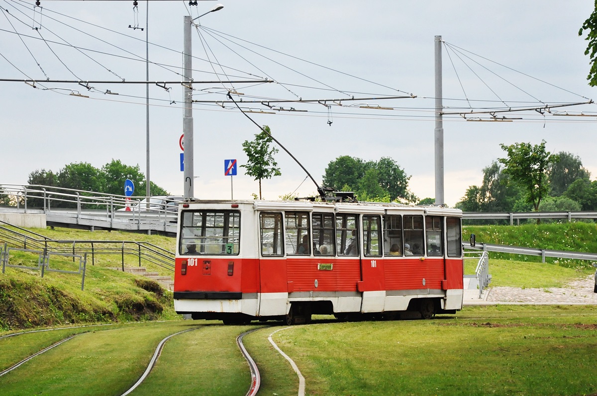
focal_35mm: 158
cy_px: 198
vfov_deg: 8.7
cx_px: 298
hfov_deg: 13.1
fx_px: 2609
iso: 800
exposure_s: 1/800
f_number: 5.6
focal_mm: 105
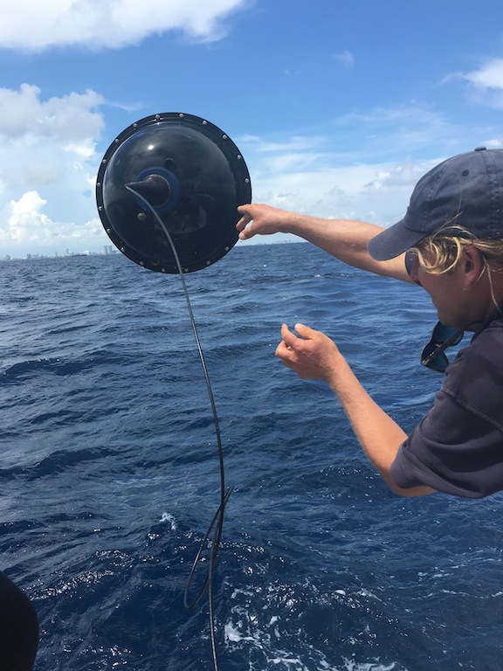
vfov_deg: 61.7
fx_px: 562
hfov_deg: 48.2
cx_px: 252
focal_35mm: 29
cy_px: 336
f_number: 2.2
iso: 25
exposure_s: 1/1603
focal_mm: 4.15
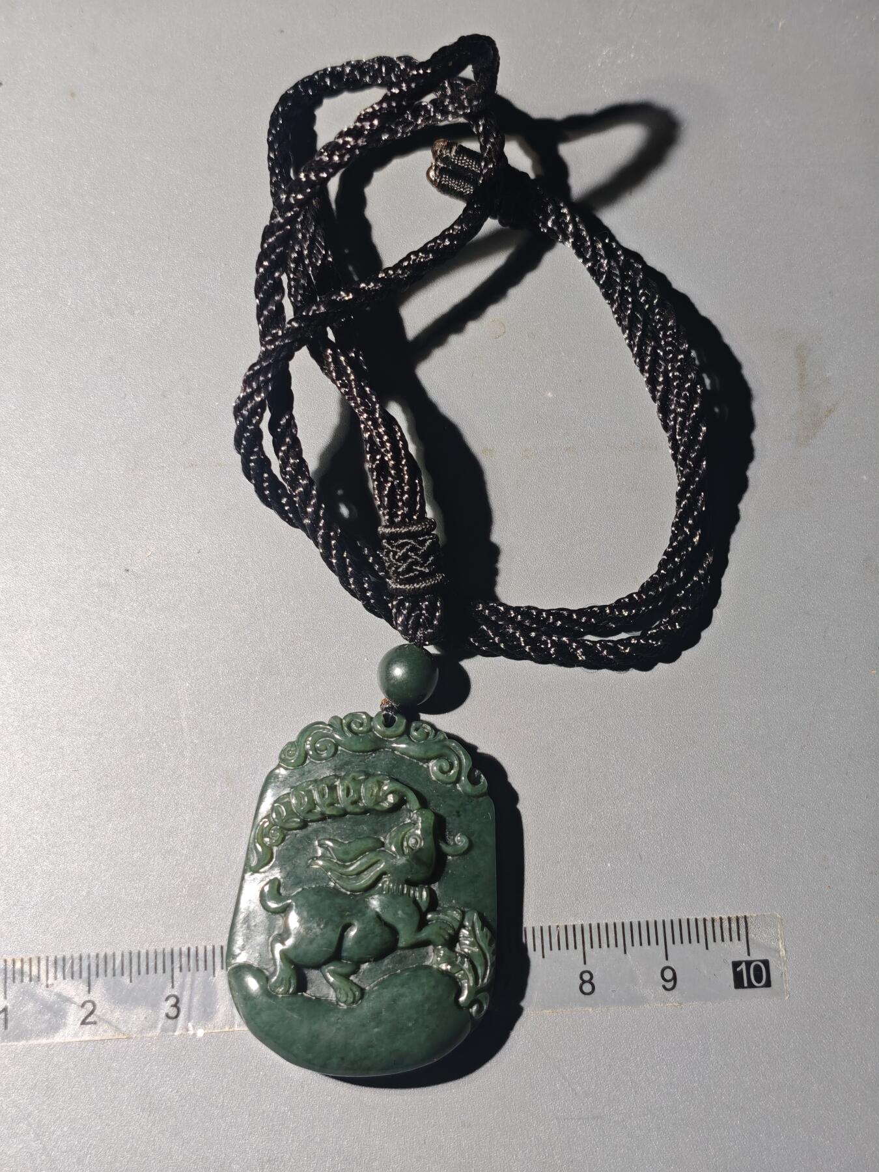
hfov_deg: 29.1
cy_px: 586
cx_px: 440
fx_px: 1693
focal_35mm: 50
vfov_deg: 38.2
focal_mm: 5.85
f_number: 1.63
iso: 100
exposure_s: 1/100
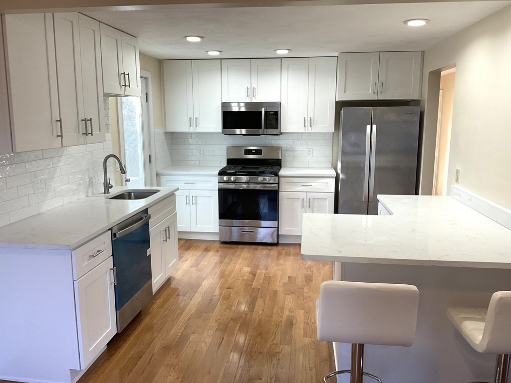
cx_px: 256
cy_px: 192
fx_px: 428
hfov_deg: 61.7
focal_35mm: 29
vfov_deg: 48.2
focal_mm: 3
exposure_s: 1/120
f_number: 1.8
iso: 64
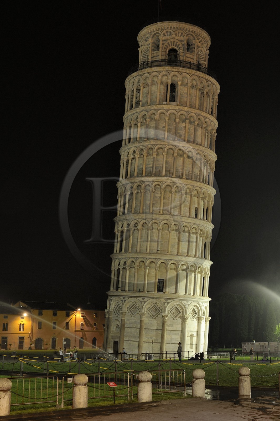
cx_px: 140
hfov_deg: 36.9
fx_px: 420
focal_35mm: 36
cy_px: 210
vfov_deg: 53.1
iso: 800
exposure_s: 1/2.5
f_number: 5
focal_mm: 36
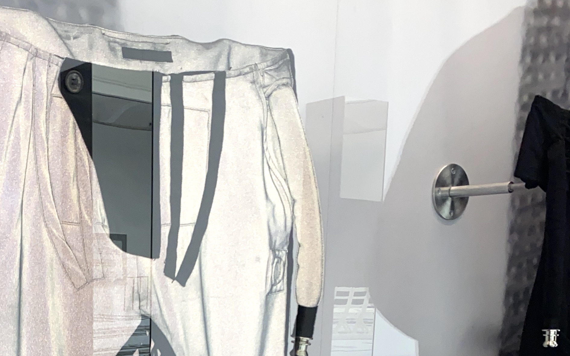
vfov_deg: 19.8
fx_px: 917
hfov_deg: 33.6
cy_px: 490
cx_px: 123
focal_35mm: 59
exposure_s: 1/17
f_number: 1.8
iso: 64
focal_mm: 4.25
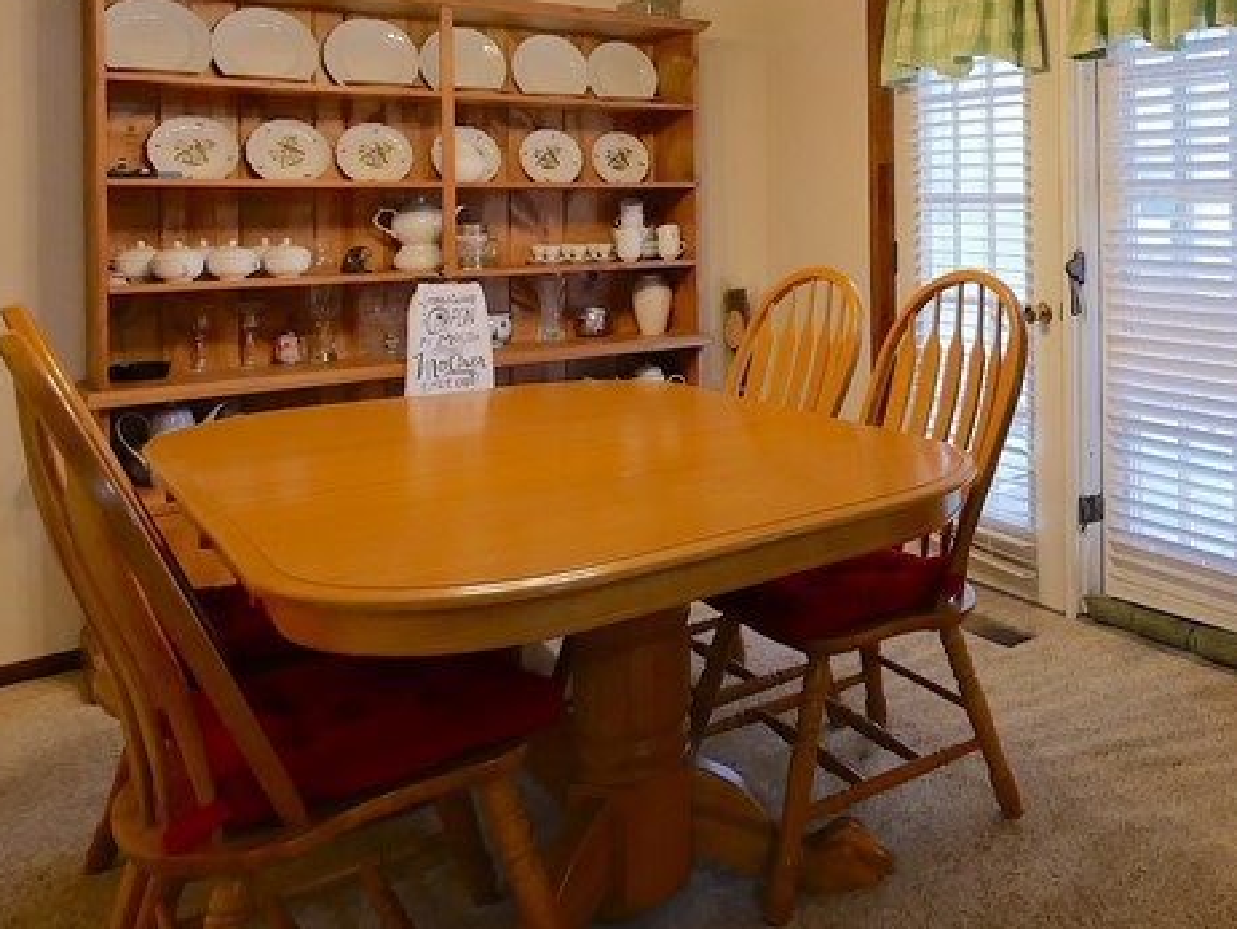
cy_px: 222
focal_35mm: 31
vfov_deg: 43.9
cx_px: 1147
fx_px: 1108
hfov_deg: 50.6
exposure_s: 1/60
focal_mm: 7
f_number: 4
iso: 640
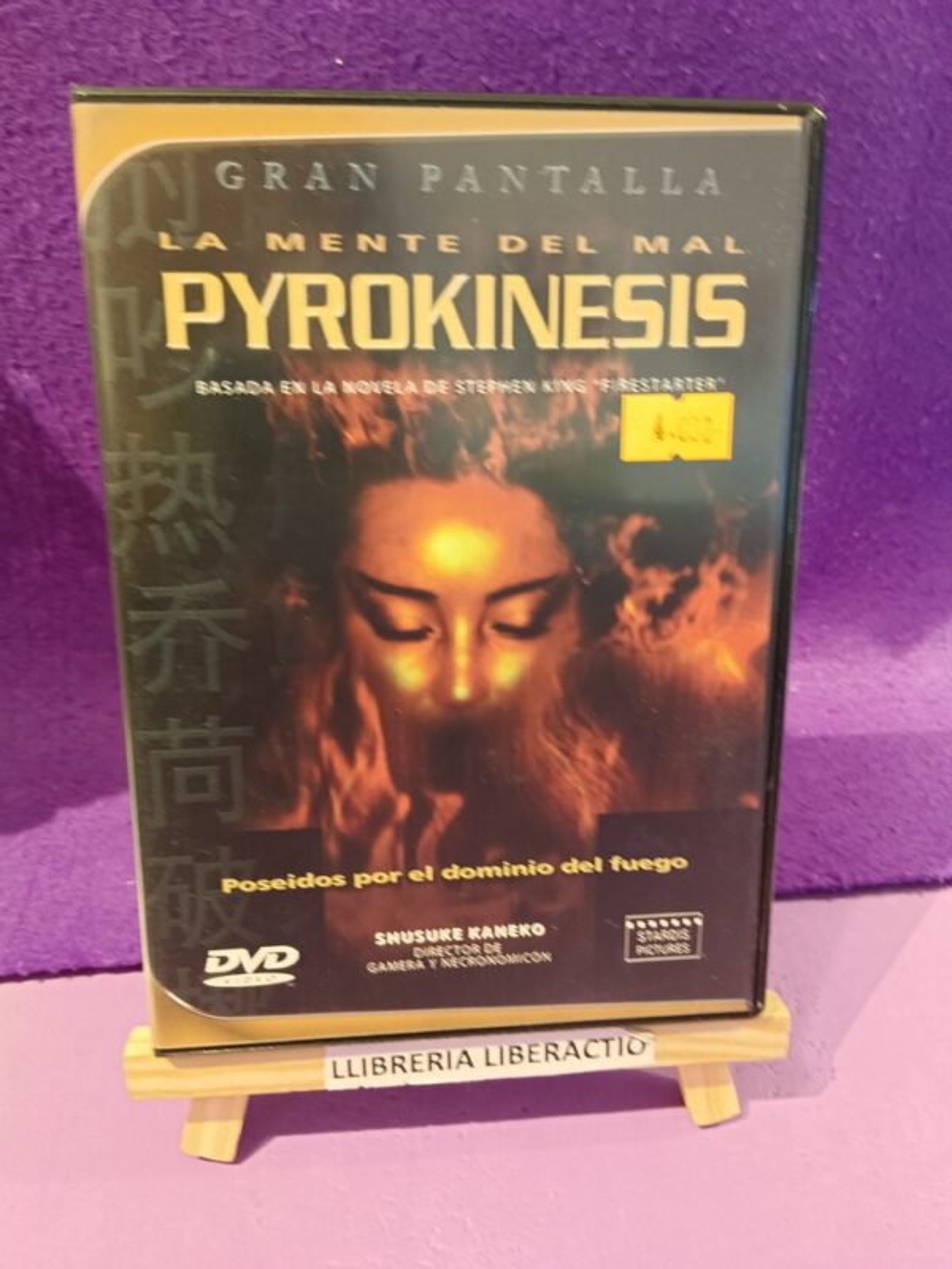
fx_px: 953
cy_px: 634
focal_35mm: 26
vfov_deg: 67.3
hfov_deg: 53.1
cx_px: 476
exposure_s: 1/25
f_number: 1.8
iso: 1195
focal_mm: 3.96
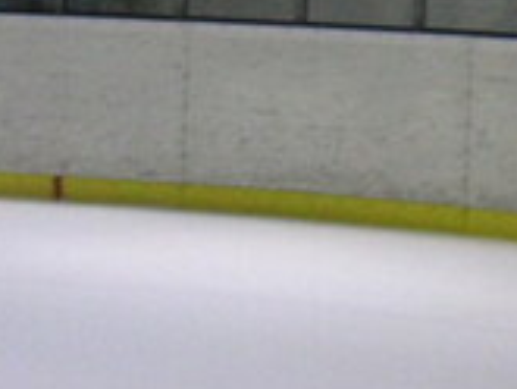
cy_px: 31
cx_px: 683
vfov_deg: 8.3
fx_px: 2675
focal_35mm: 179
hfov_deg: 10.8
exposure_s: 1/20
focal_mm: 6.1
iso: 100
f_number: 2.8
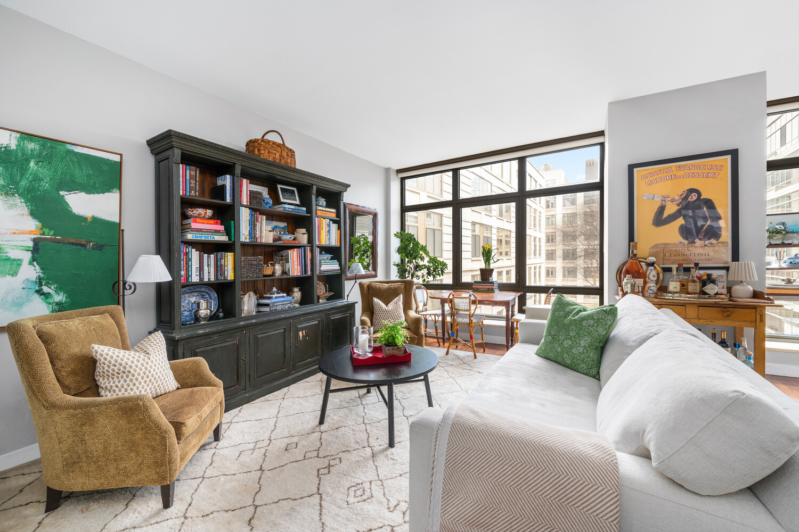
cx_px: 400
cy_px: 266
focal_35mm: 14
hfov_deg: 104.3
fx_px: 311
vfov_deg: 81.2
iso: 2000
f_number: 11
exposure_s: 1/6
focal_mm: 14
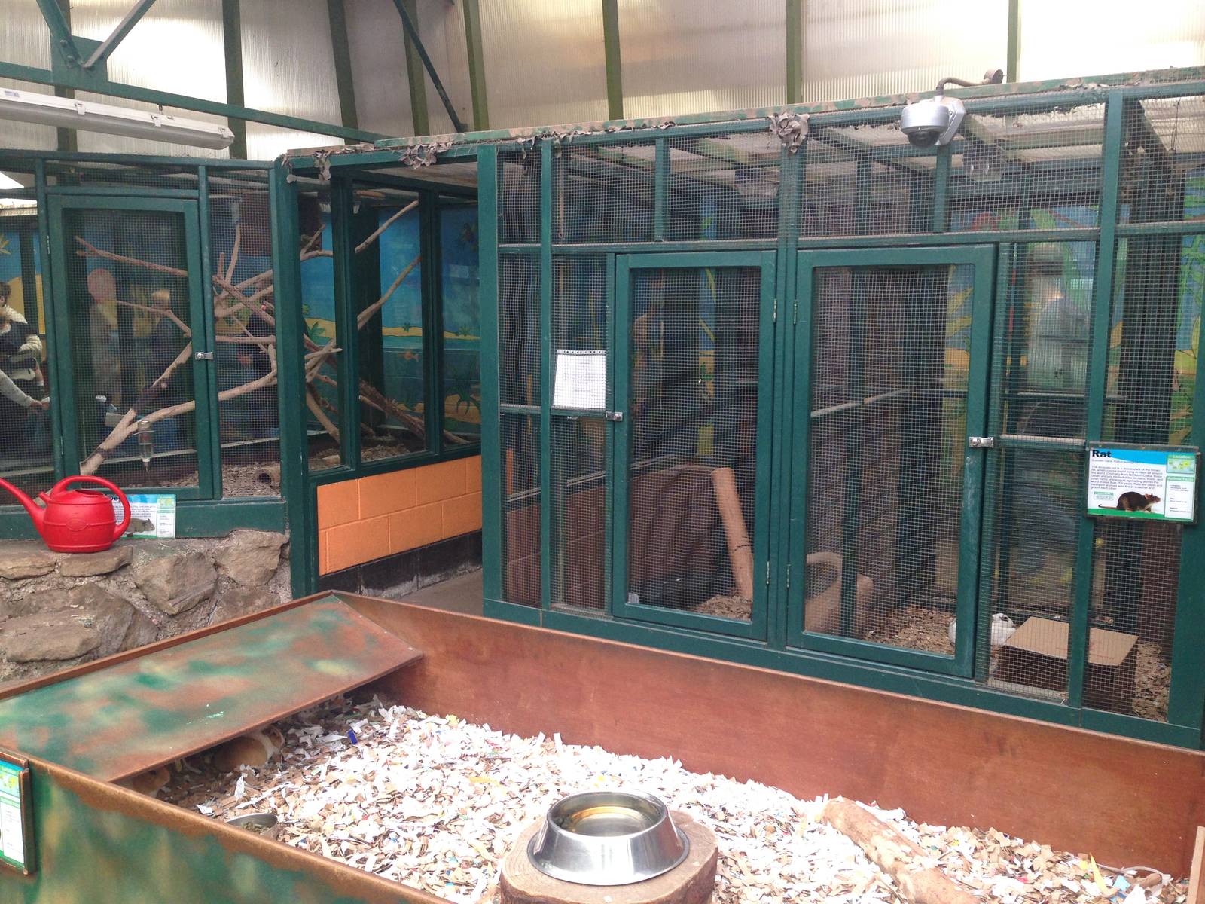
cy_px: 452
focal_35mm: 33
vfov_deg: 42.9
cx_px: 602
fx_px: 1149
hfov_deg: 55.4
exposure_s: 1/120
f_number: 2.4
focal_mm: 4.12
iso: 80
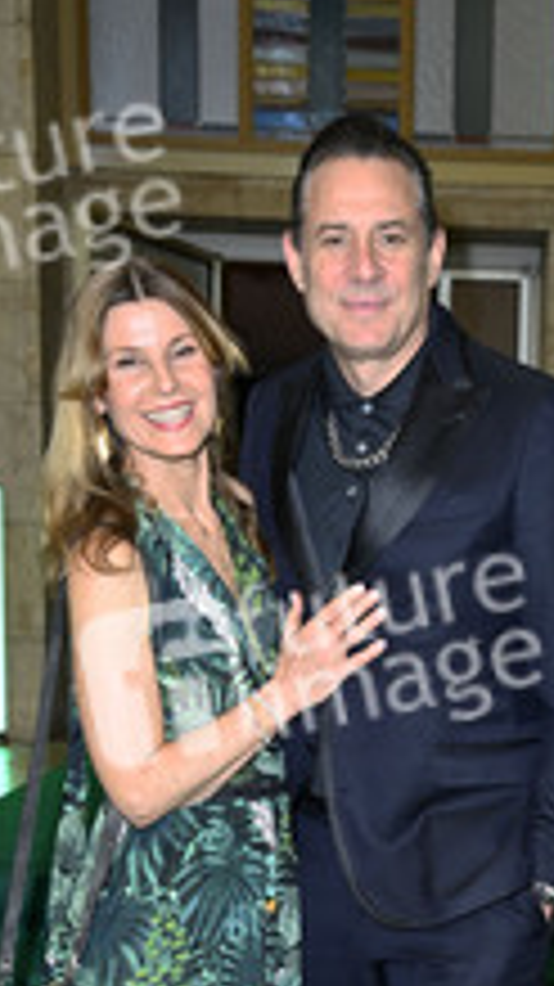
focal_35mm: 67
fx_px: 1752
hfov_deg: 17.8
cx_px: 441
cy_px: 887
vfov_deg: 30.1
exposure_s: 1/125
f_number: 5
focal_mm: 35
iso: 1600
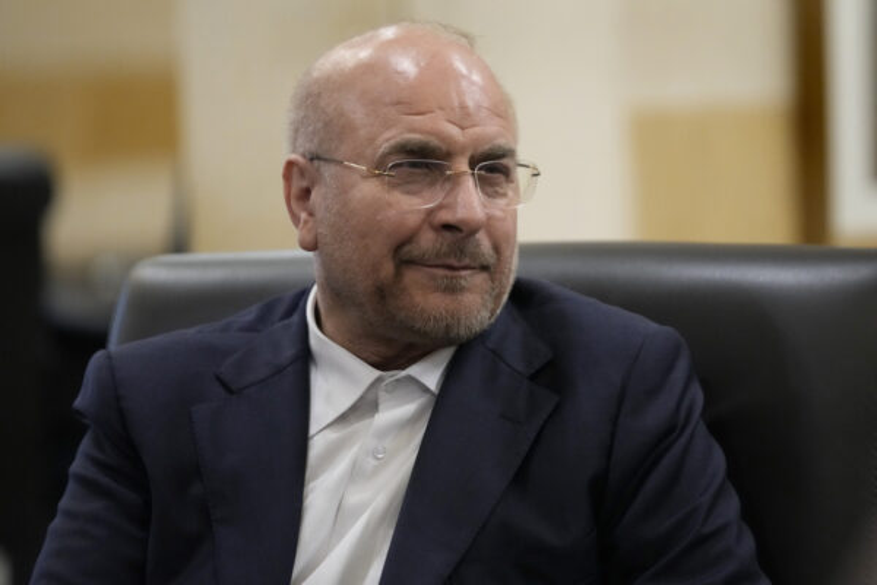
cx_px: 438
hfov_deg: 10.3
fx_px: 4872
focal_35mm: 200
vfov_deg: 6.9
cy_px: 292
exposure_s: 1/250
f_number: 2.8
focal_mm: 200
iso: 4000
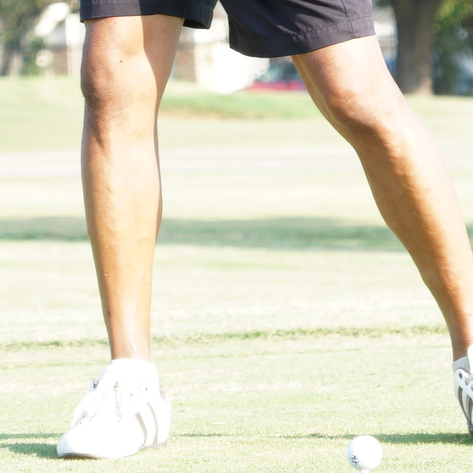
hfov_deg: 4.6
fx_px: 5825
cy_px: -48
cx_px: 252
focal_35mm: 377
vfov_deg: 4.6
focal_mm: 45
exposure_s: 1/250
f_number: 2.8
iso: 50
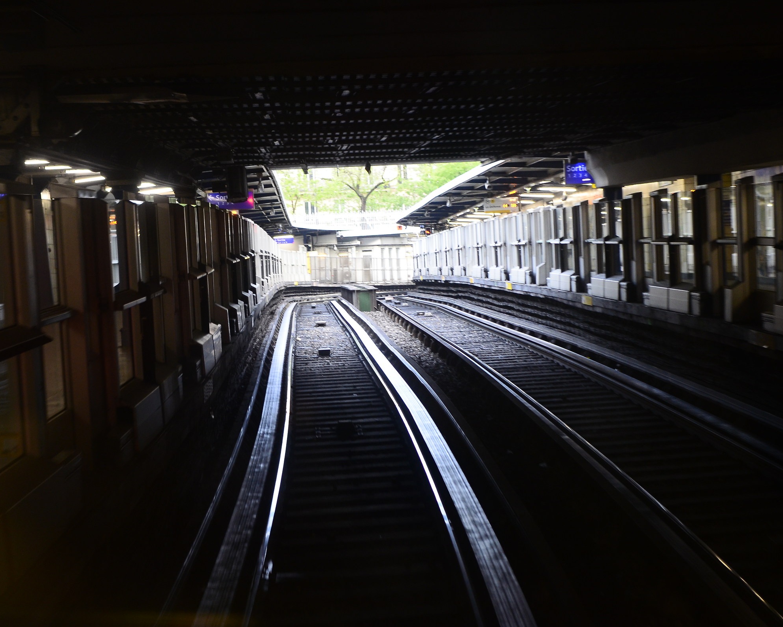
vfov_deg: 25.6
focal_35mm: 60
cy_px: 314
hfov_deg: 31.6
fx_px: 1380
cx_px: 448
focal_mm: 35
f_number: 4
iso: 1000
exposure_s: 1/60
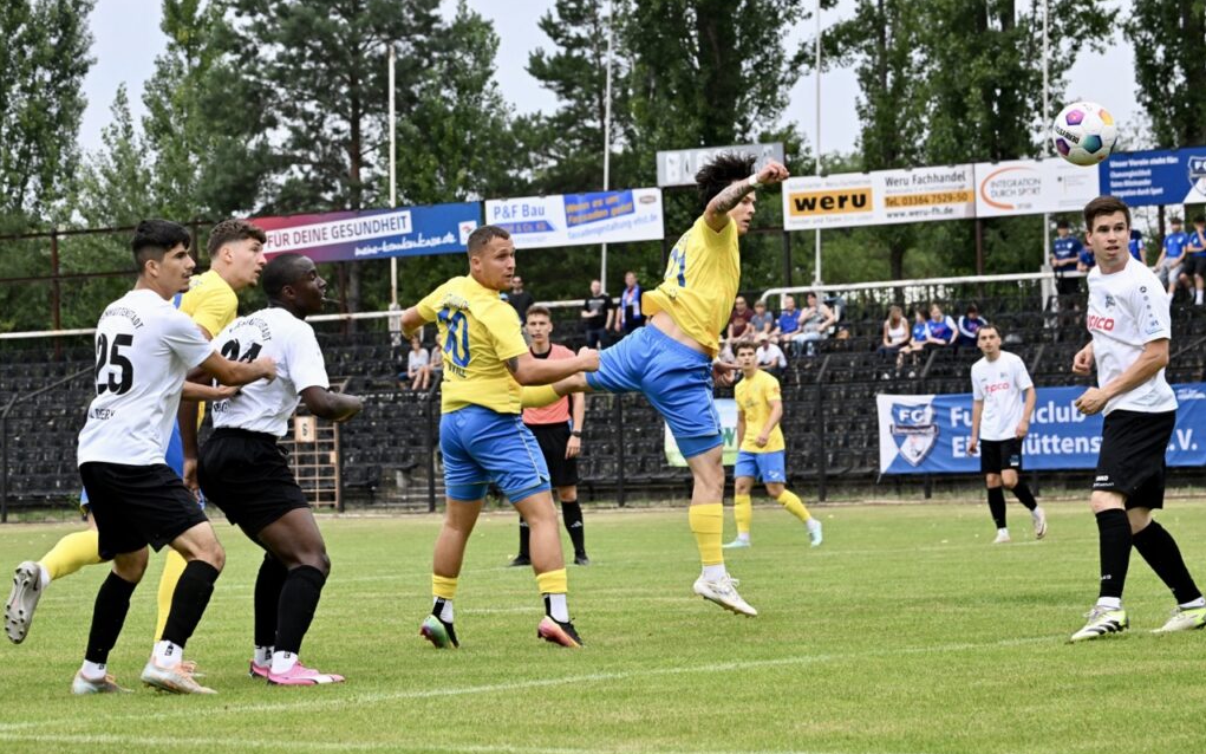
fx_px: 4700
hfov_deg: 14.6
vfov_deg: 9.2
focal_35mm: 143
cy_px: 359
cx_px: 604
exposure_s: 1/1600
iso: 2500
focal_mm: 140
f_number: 9
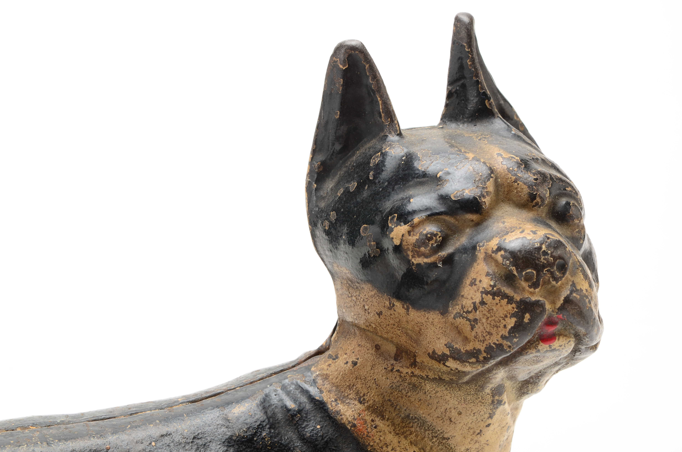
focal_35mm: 82
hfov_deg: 24.7
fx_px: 1560
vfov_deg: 16.5
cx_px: 341
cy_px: 226
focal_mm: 55
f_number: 18
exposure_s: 1/160
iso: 100
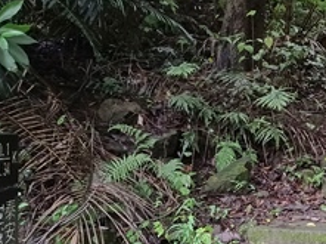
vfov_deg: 21.5
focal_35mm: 68
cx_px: 307
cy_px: 111
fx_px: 639
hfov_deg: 27.4
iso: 640
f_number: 1.8
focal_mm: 4.6
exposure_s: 1/24
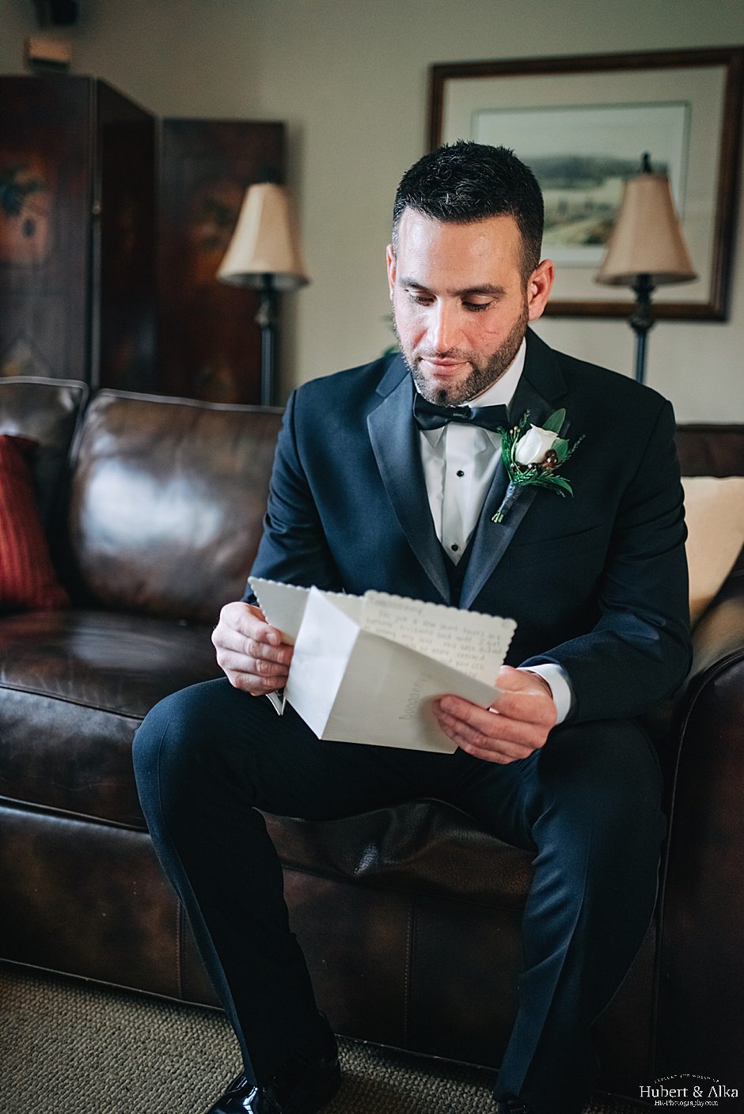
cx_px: 372
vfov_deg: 54.4
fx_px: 1084
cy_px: 557
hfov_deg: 37.9
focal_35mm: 35
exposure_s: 1/160
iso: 800
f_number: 1.8
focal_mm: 35
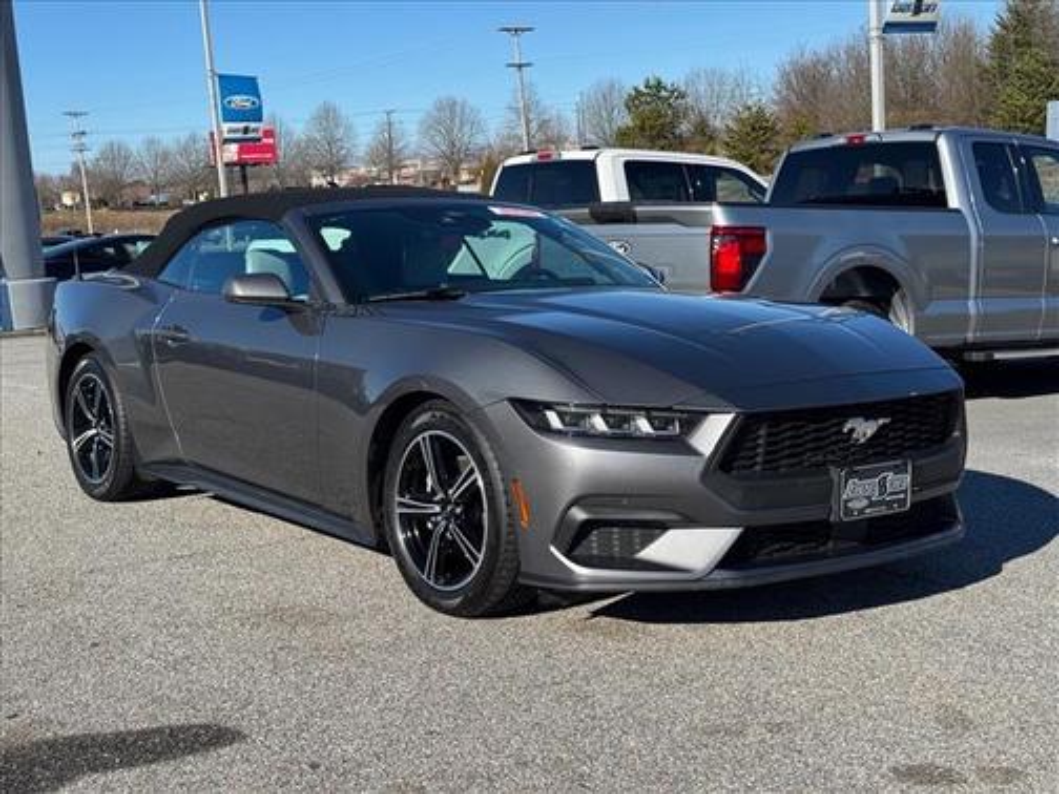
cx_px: 530
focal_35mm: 48
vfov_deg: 30.3
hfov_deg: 39.7
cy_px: 397
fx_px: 1468
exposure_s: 1/3425
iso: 64
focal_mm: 6.76
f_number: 1.78
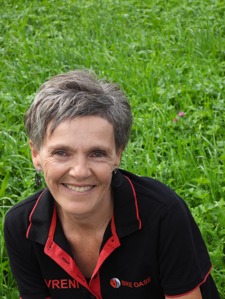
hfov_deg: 14.0
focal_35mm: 106
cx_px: 112
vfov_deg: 18.5
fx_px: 919
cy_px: 148
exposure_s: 1/400
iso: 100
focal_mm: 18.9
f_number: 4
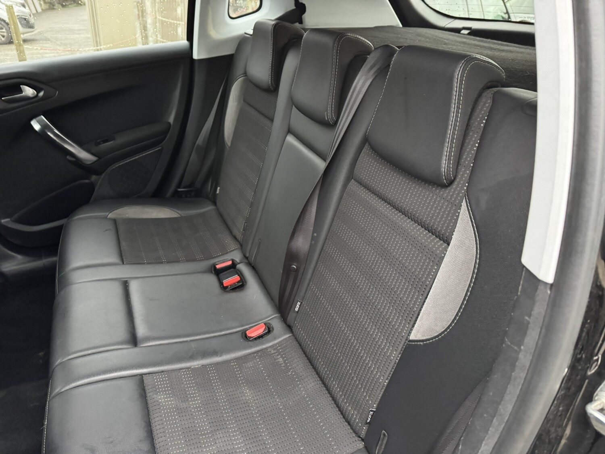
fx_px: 419
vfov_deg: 56.8
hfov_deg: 71.6
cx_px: 302
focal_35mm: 24
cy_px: 227
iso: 1000
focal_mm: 6.76
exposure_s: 1/33
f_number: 1.78
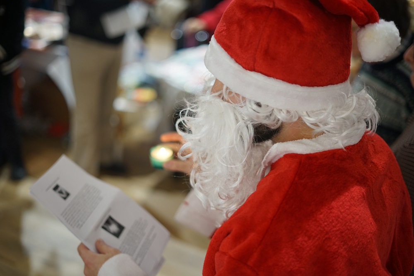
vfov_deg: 27.0
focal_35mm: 50
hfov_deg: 39.6
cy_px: 138
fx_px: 575
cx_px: 207
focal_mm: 50
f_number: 1.8
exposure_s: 1/100
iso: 500
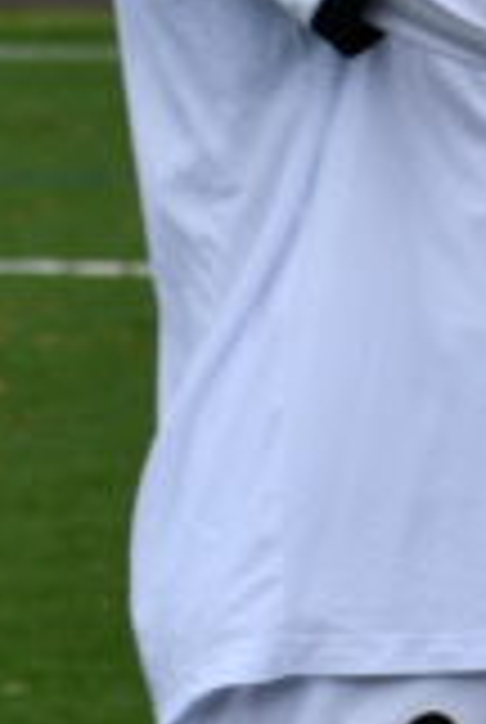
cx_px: 1064
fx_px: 25827
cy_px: -90
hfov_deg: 1.1
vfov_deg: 1.6
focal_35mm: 1281
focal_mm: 135
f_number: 8
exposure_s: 1/250
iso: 140
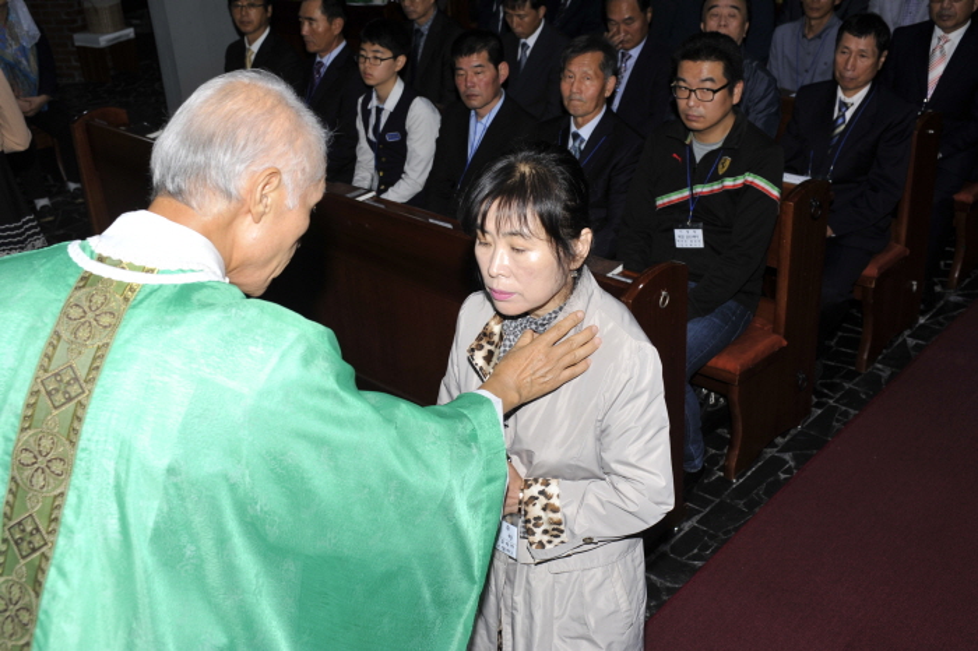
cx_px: 489
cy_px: 326
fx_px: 1086
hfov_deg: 48.5
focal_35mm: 40
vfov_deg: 33.4
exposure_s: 1/60
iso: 200
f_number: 8
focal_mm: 40
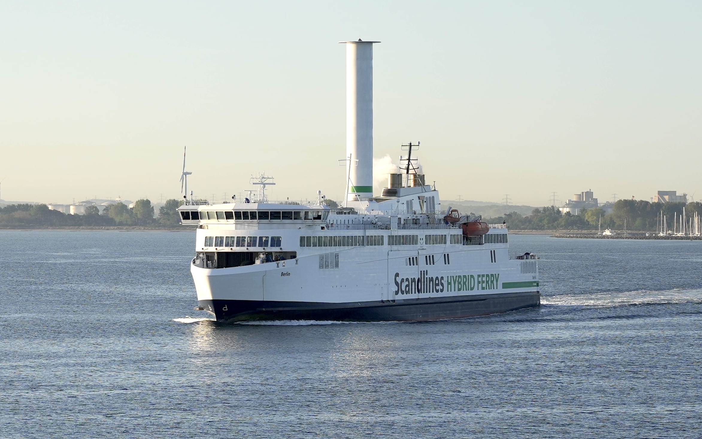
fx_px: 1397
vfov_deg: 17.9
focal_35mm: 73
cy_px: 204
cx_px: 350
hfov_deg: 28.2
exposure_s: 1/800
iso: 100
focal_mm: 70
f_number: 4
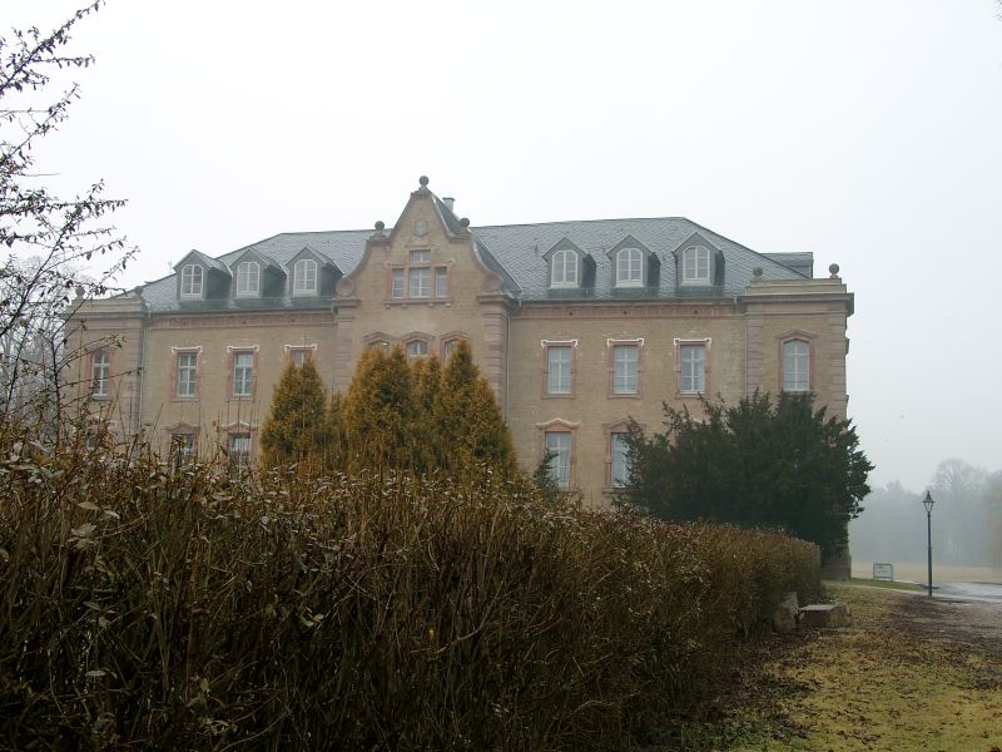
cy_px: 376
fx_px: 1303
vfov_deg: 32.2
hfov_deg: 42.1
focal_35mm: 45
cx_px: 501
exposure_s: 1/238
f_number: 4
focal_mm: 9.29
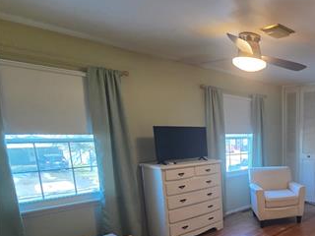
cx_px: 310
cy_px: 180
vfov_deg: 50.6
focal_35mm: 26
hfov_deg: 53.8
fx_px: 237
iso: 160
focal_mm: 2.2
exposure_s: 1/60
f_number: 2.2
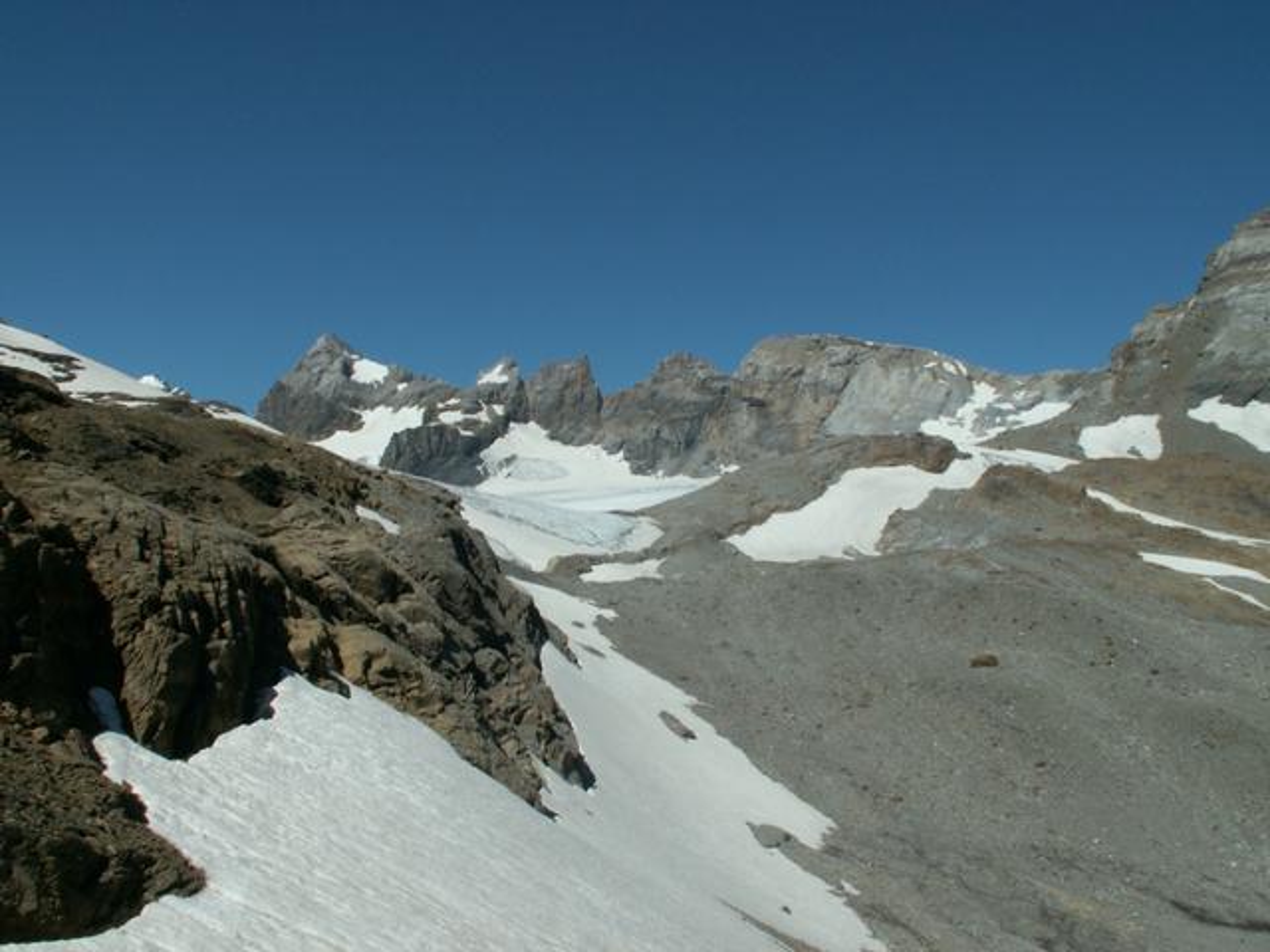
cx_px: 635
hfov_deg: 52.6
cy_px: 476
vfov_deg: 40.7
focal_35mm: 35
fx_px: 1284
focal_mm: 5.86
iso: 50
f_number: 8
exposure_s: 1/400
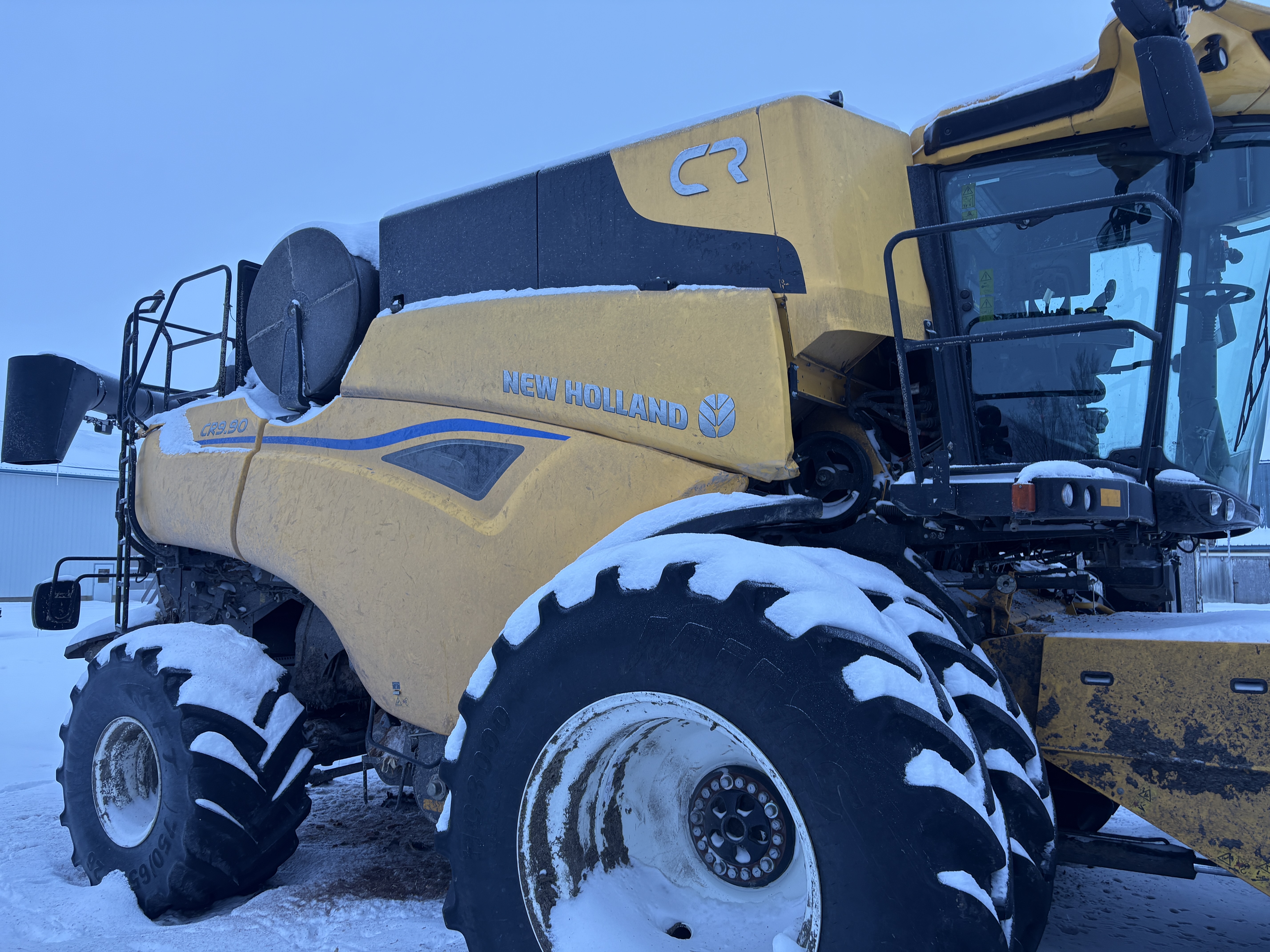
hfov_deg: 67.3
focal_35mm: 26
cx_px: 635
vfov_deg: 53.1
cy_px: 476
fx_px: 954
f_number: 1.6
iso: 40
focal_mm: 5.96
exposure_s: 1/125
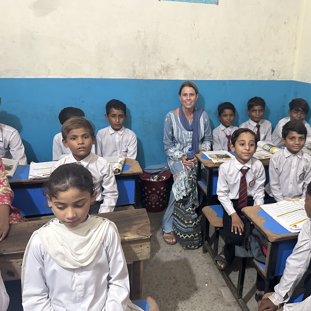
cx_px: 187
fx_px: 295
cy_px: 159
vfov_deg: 55.6
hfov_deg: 55.2
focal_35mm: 29
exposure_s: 1/50
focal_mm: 6.86
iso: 800
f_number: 1.78
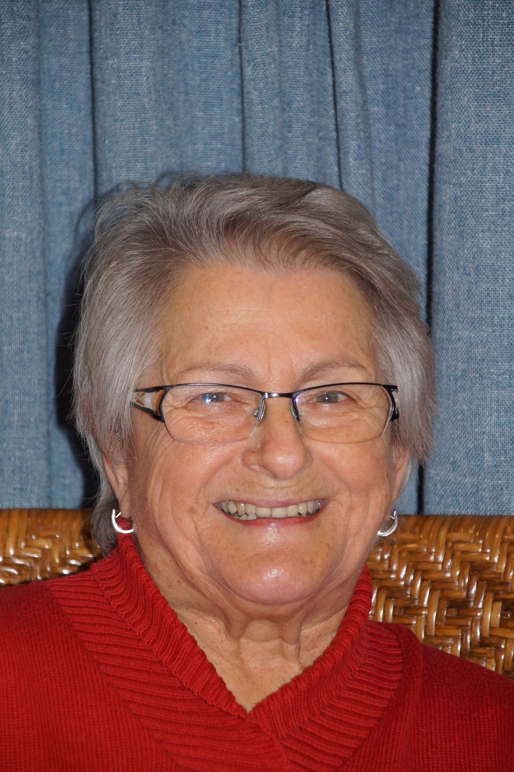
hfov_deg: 8.3
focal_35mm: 165
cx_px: 257
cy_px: 386
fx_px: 3538
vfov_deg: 12.5
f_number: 5.6
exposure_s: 1/60
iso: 800
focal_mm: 110
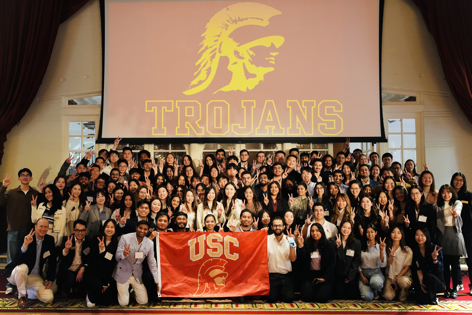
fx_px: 459
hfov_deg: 54.4
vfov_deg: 37.8
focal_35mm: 35
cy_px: 158
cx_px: 236
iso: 5000
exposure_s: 1/320
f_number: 2.8
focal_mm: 35
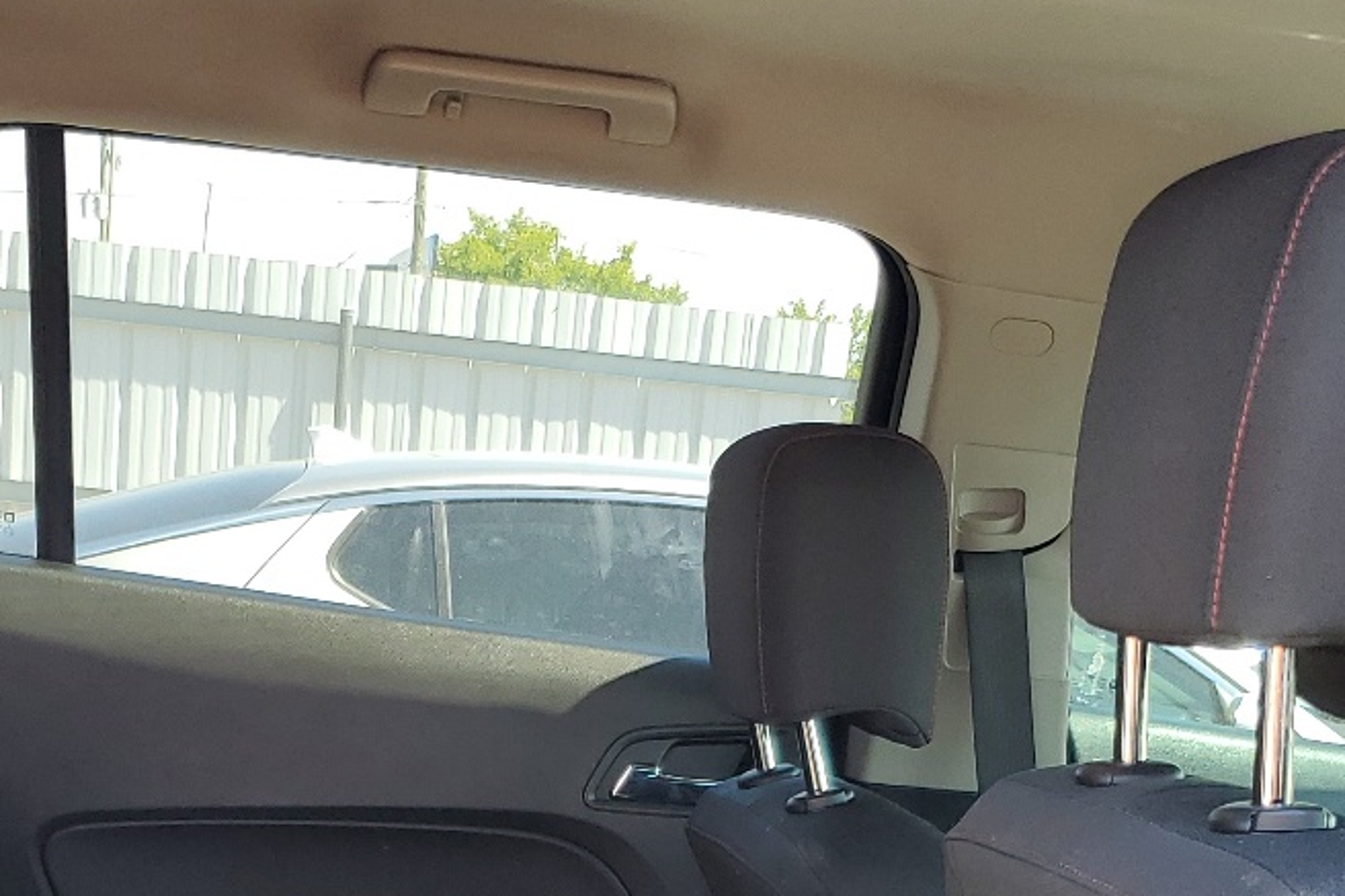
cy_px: 976
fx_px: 2465
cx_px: 410
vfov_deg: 19.7
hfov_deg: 30.2
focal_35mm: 66
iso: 50
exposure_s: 1/192
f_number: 1.5
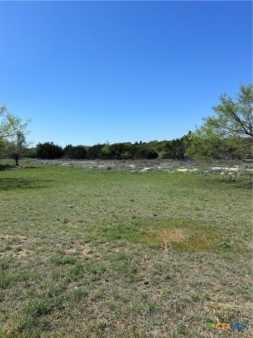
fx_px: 253
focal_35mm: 26
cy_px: 169
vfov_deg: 67.3
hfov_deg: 53.0
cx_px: 126
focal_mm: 5.7
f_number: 1.5
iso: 50
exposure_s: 1/4831
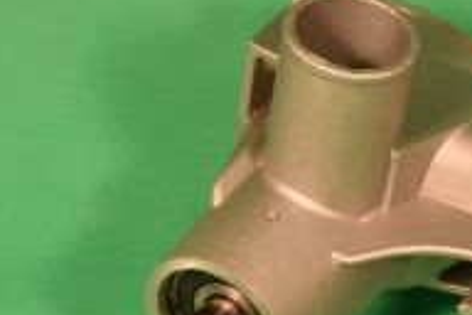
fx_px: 2085
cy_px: 399
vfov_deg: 8.5
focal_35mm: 159
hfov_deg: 12.6
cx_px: 578
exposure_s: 1/50
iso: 360
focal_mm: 34
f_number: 16
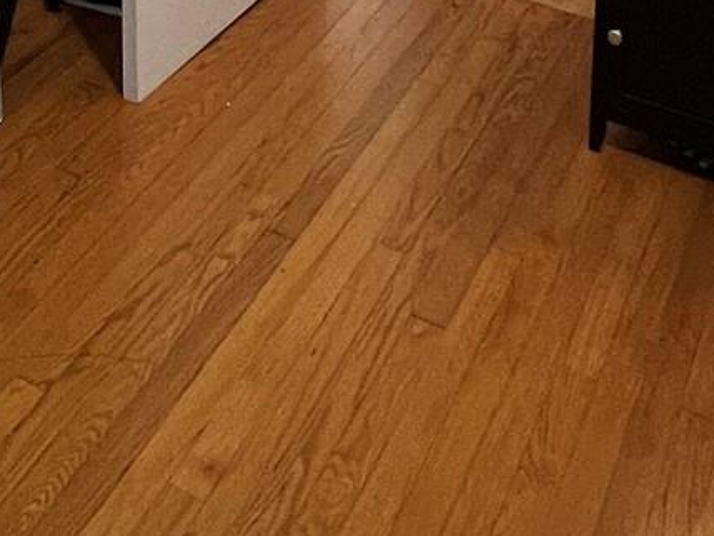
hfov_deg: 30.6
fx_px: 1279
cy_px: -551
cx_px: 166
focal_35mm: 62
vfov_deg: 17.1
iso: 320
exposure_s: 1/42
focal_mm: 1.57
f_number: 1.8
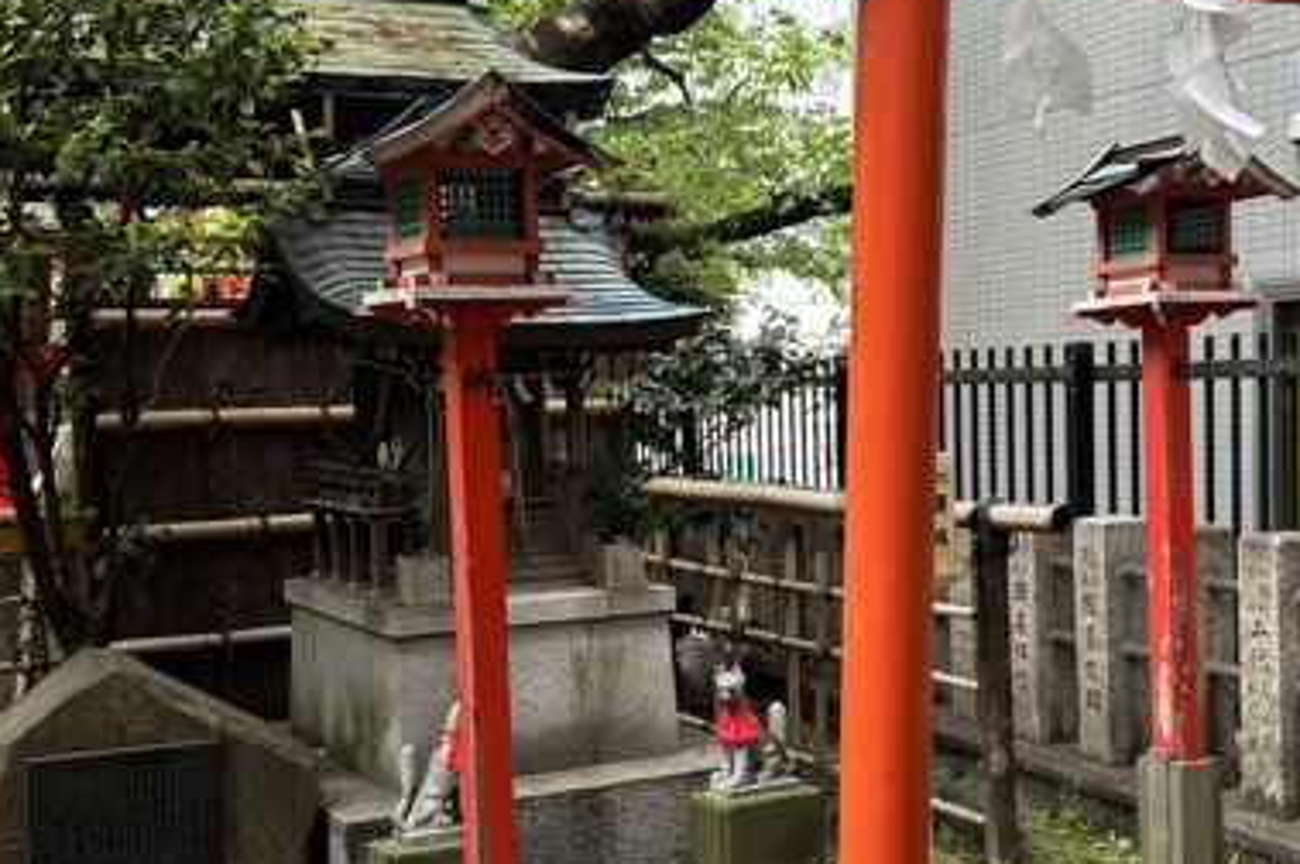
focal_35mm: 50
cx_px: 696
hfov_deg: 39.6
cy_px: 519
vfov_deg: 26.9
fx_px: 1804
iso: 50
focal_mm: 5.96
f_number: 1.6
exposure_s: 1/121
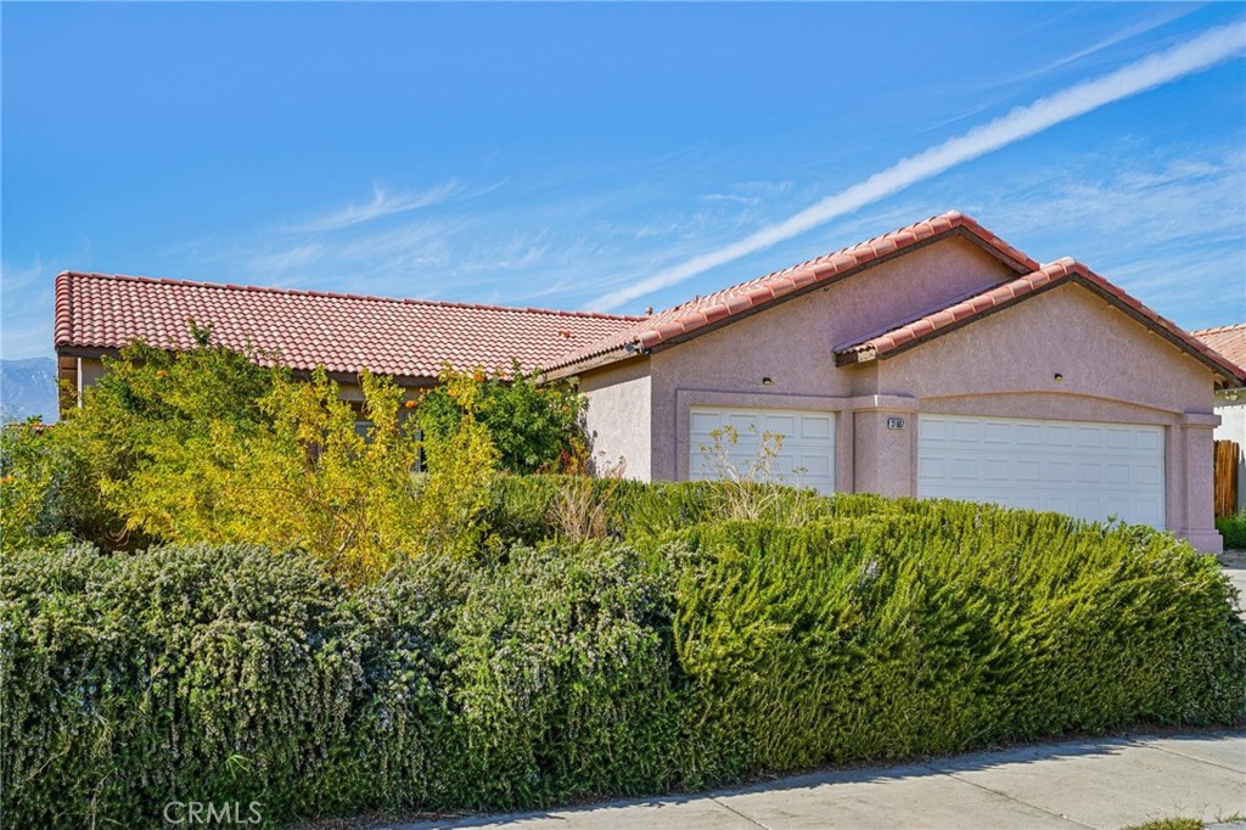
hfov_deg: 54.4
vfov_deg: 37.8
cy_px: 415
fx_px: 1211
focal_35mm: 35
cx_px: 623
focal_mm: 35
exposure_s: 1/320
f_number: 8
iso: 100
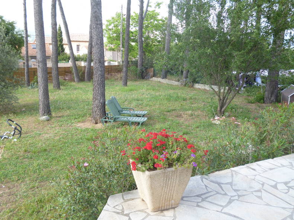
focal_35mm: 32
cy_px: 110
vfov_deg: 44.1
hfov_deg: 56.8
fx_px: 272
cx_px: 147
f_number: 3.3
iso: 100
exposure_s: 1/100
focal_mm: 5.7
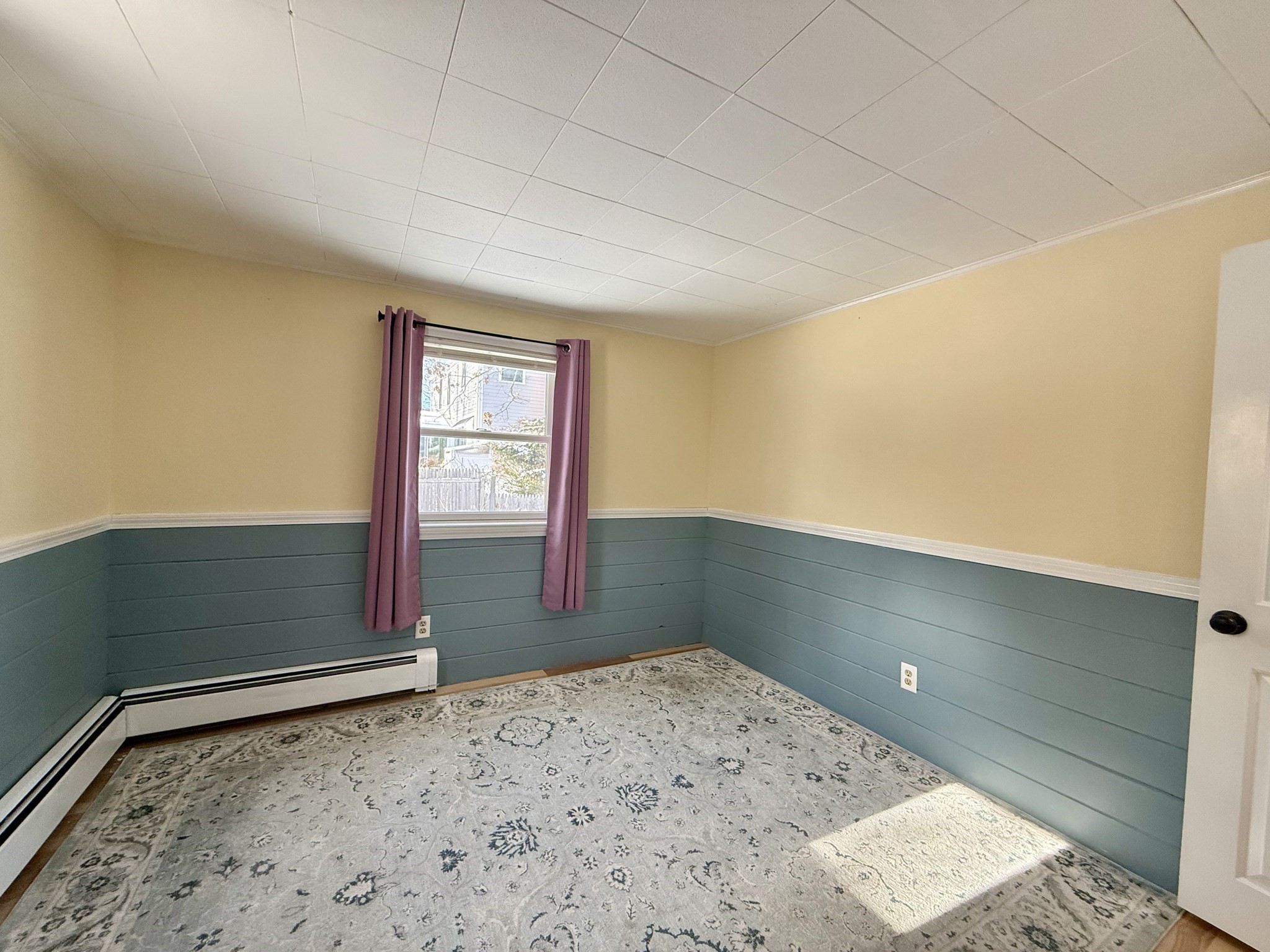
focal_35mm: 14
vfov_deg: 85.7
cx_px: 635
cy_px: 476
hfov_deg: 102.1
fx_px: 514
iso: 250
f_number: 2.2
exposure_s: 1/120
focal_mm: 2.22
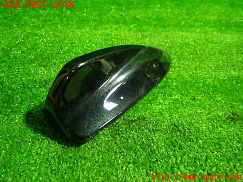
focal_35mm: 25
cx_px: 122
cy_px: 91
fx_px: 175
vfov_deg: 54.9
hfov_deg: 69.4
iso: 400
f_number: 2
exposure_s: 1/30
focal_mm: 4.5
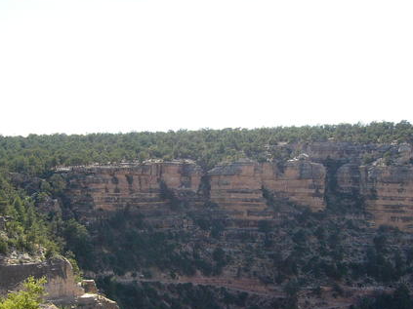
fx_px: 632
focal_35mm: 53
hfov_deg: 36.1
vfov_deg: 27.2
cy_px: 220
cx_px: 180
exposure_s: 1/60
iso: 50
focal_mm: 5.8
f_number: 8
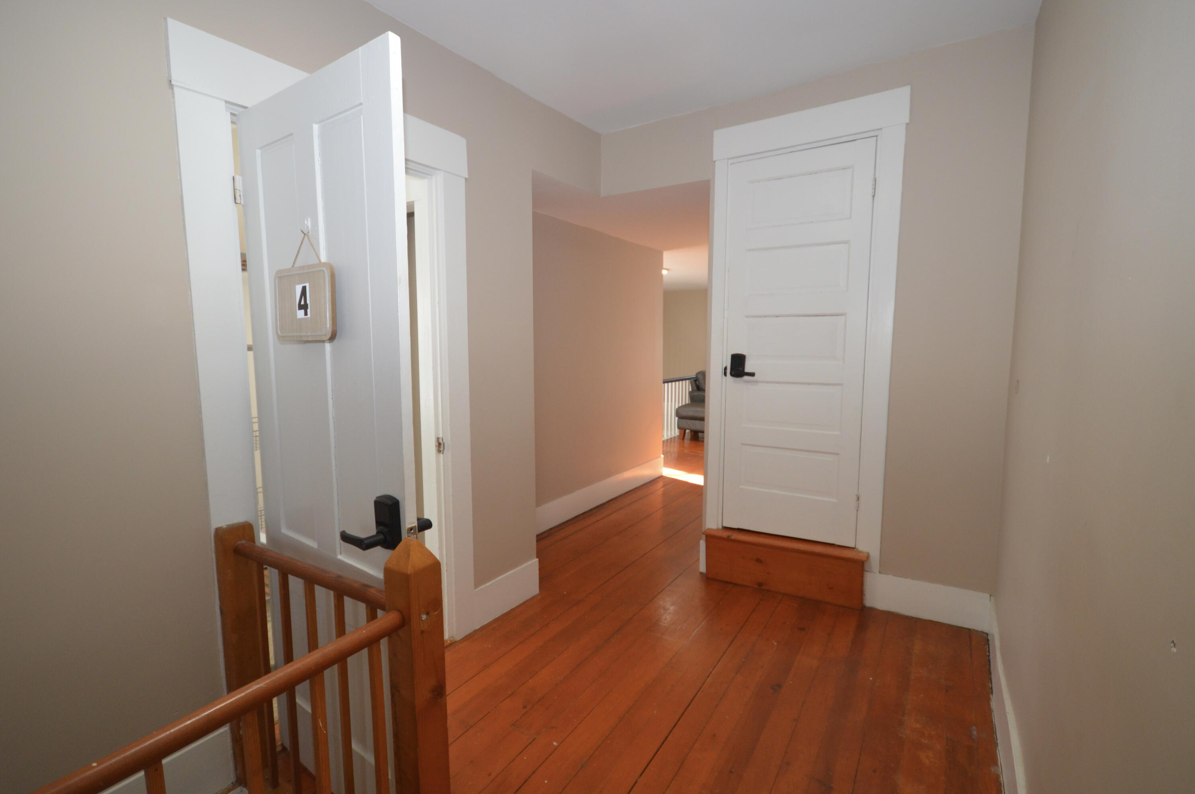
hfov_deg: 100.4
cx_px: 598
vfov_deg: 77.2
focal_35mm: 15
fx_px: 497
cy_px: 397
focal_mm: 10
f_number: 4
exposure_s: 1/60
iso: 640
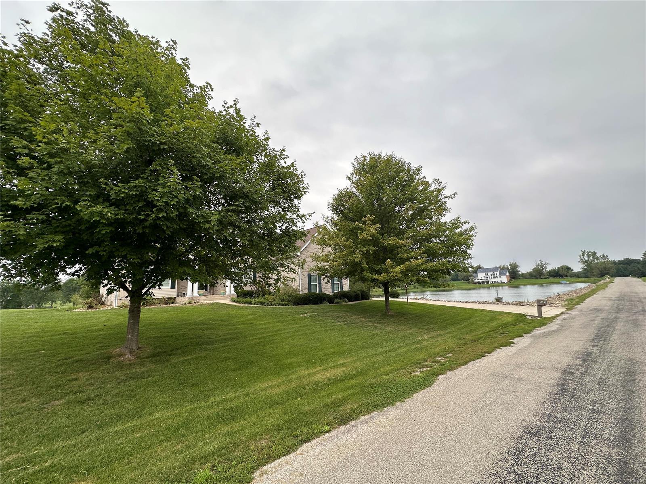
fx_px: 261
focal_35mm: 14
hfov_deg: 102.1
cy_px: 242
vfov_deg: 85.7
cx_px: 323
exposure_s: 1/99
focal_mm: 2.22
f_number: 2.2
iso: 50
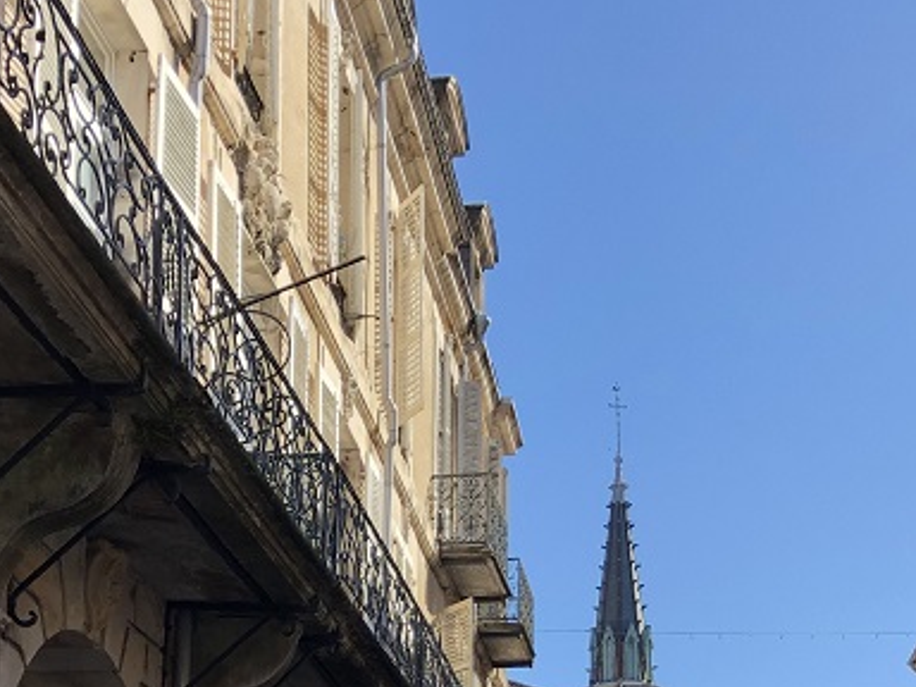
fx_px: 1932
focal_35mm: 73
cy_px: 871
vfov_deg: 18.8
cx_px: 477
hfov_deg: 26.7
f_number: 1.8
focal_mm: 3.99
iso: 20
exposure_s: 1/521
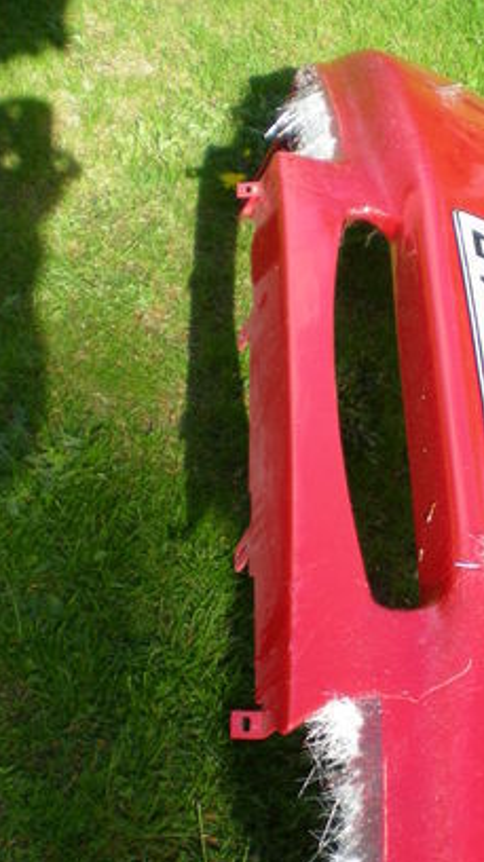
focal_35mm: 65
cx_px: 435
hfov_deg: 18.2
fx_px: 1485
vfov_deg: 32.0
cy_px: 604
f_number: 3.1
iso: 50
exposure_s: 1/230
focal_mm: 6.3
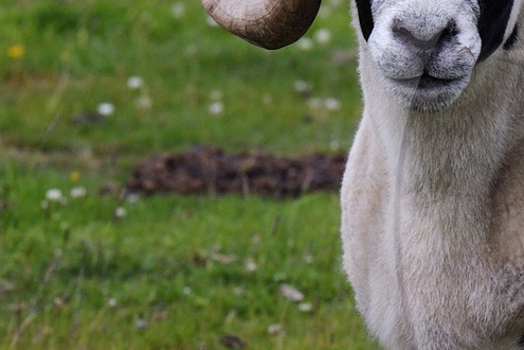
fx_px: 9417
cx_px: 783
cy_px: 225
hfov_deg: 3.2
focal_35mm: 647
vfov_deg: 2.1
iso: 800
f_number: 7.1
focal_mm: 200
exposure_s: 1/400
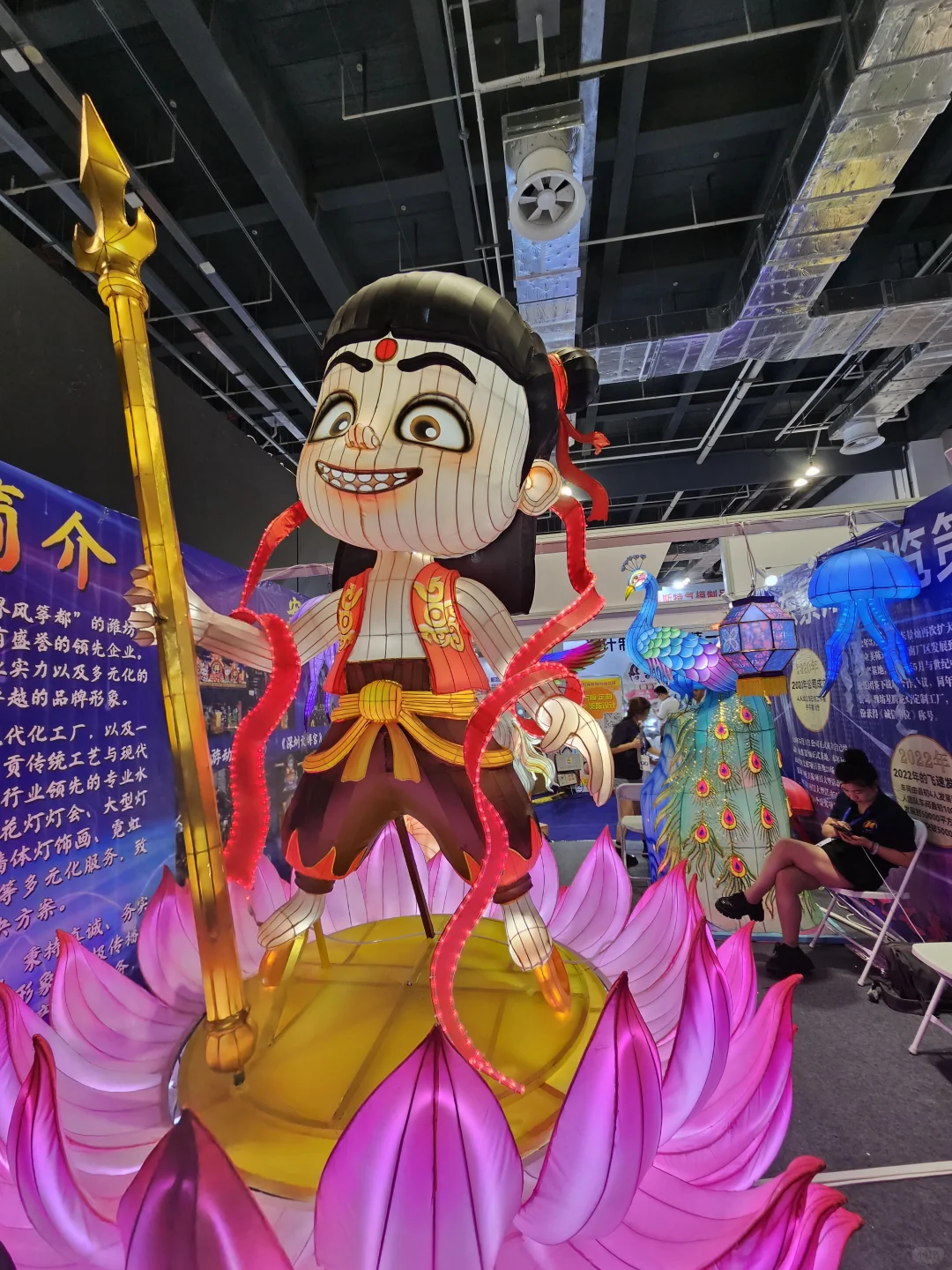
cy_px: 635
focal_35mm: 13
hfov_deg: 89.9
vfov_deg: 106.2
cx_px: 476
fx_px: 477
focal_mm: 2.2
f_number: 2.2
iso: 100
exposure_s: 1/50
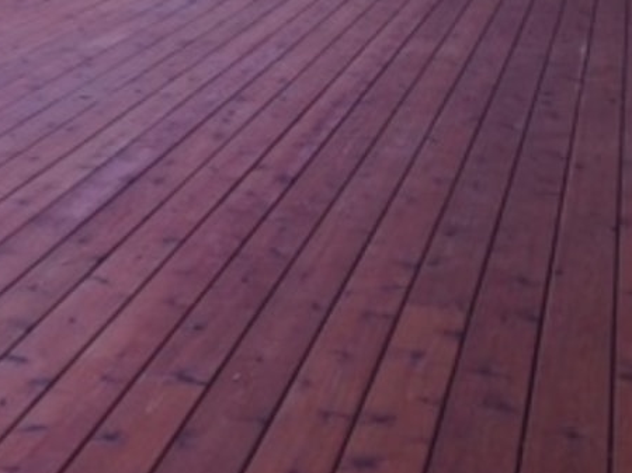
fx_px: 1569
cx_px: -2
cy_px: 107
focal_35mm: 86
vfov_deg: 17.0
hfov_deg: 21.9
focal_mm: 4.15
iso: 32
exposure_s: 1/232
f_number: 2.2
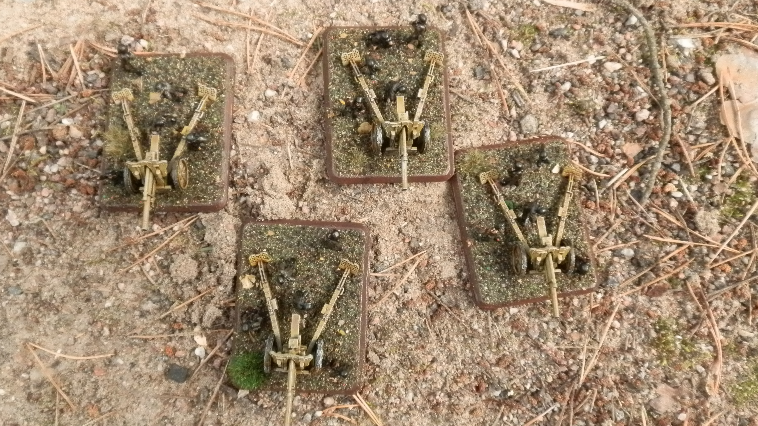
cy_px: 199
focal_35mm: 31
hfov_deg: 62.6
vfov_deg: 37.8
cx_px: 378
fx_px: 623
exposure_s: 1/1250
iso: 400
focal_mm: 5
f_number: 3.1
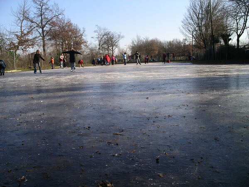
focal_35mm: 37
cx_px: 124
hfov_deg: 50.1
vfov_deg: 38.7
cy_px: 94
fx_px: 266
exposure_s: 1/282
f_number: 5
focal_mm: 7.8
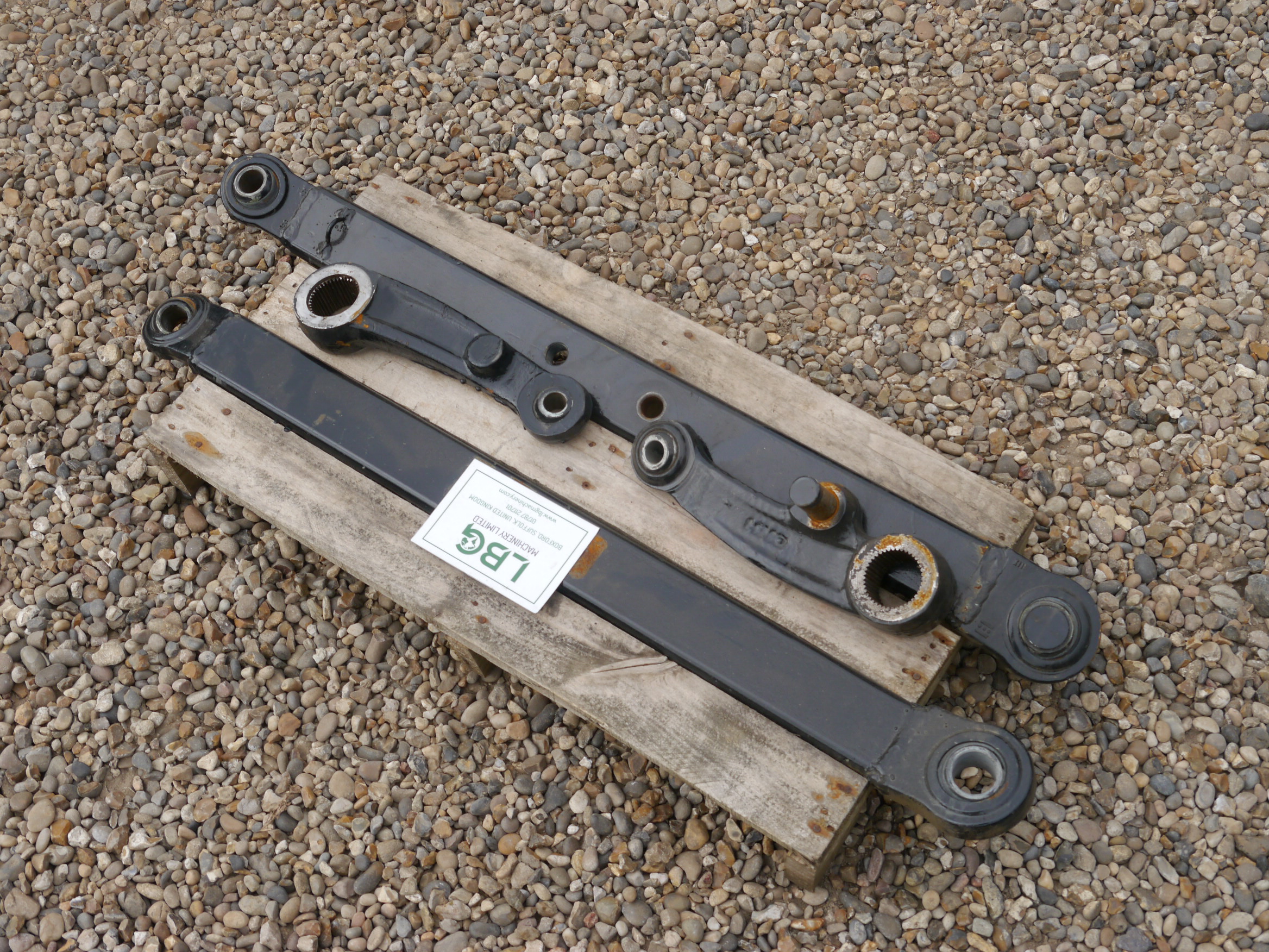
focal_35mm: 44
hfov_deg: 42.9
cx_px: 634
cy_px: 476
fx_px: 1613
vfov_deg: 32.9
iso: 160
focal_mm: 22
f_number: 7.1
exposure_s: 1/200
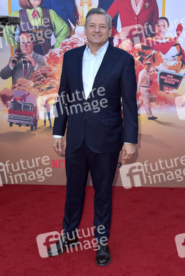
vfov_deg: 38.2
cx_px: 92
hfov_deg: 26.0
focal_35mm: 52
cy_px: 138
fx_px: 400
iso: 400
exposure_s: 1/250
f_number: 6.3
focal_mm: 52
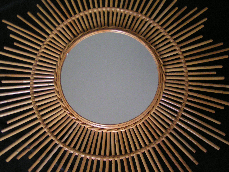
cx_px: 114
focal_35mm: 38
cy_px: 86
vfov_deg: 37.7
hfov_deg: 49.0
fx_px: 251
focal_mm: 5.8
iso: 200
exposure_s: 1/30
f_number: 2.8
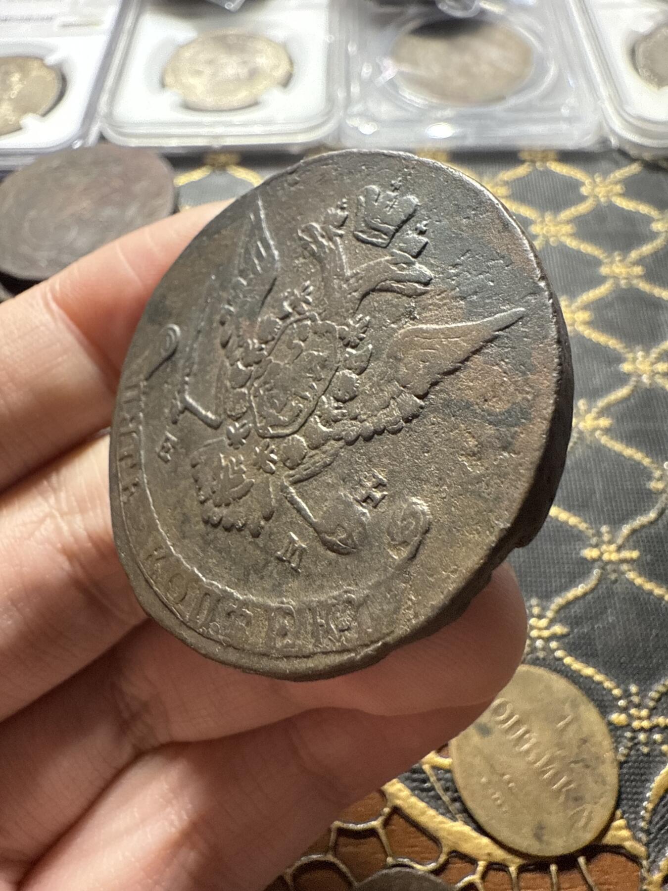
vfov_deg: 71.6
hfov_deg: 56.8
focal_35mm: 24
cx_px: 334
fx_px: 618
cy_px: 446
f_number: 2.2
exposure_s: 1/47
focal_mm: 2.22
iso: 320
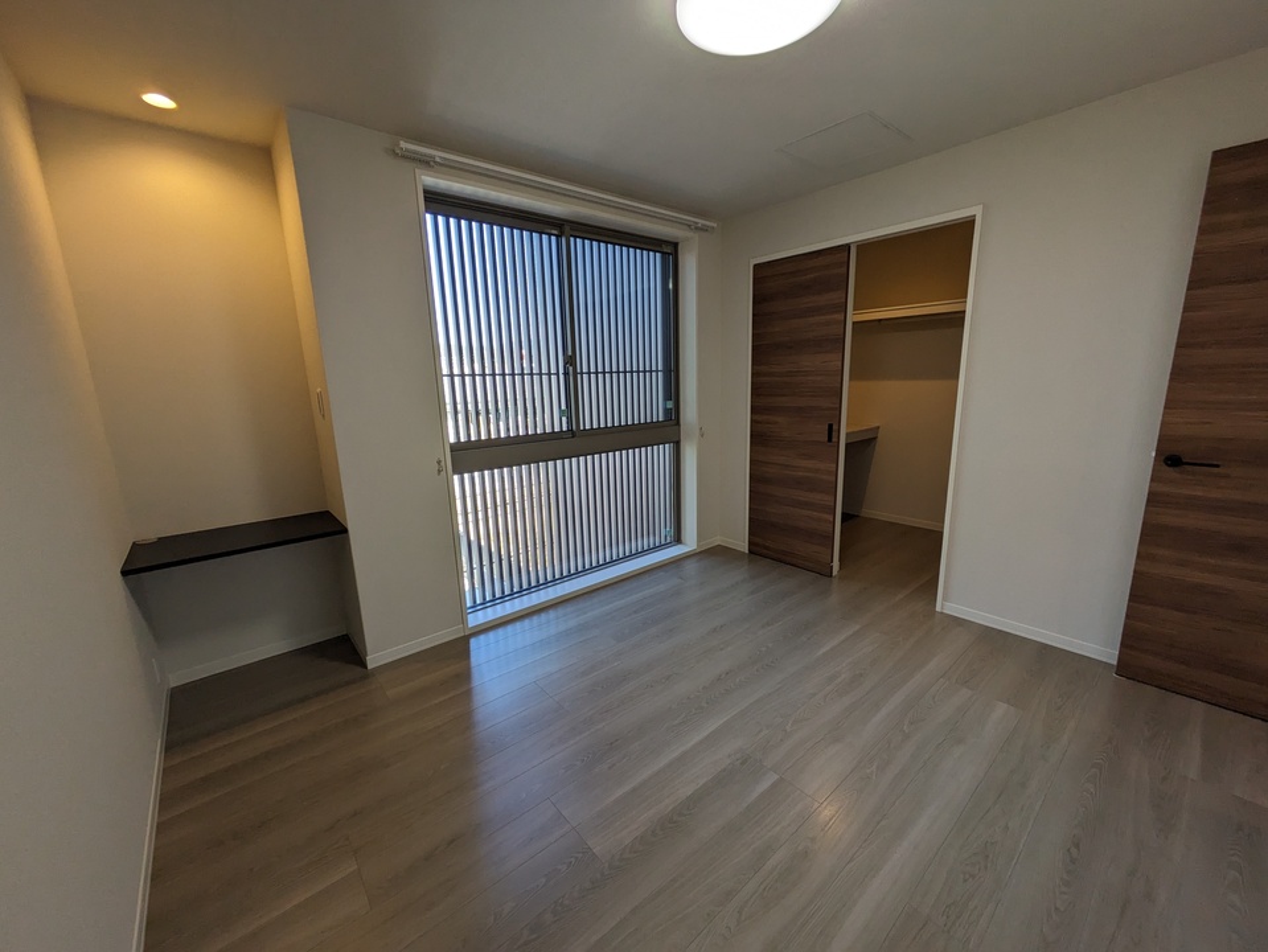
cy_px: 476
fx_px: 513
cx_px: 634
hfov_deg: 102.0
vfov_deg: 85.7
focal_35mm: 14
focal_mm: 1.83
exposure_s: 1/143
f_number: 2.2
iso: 70
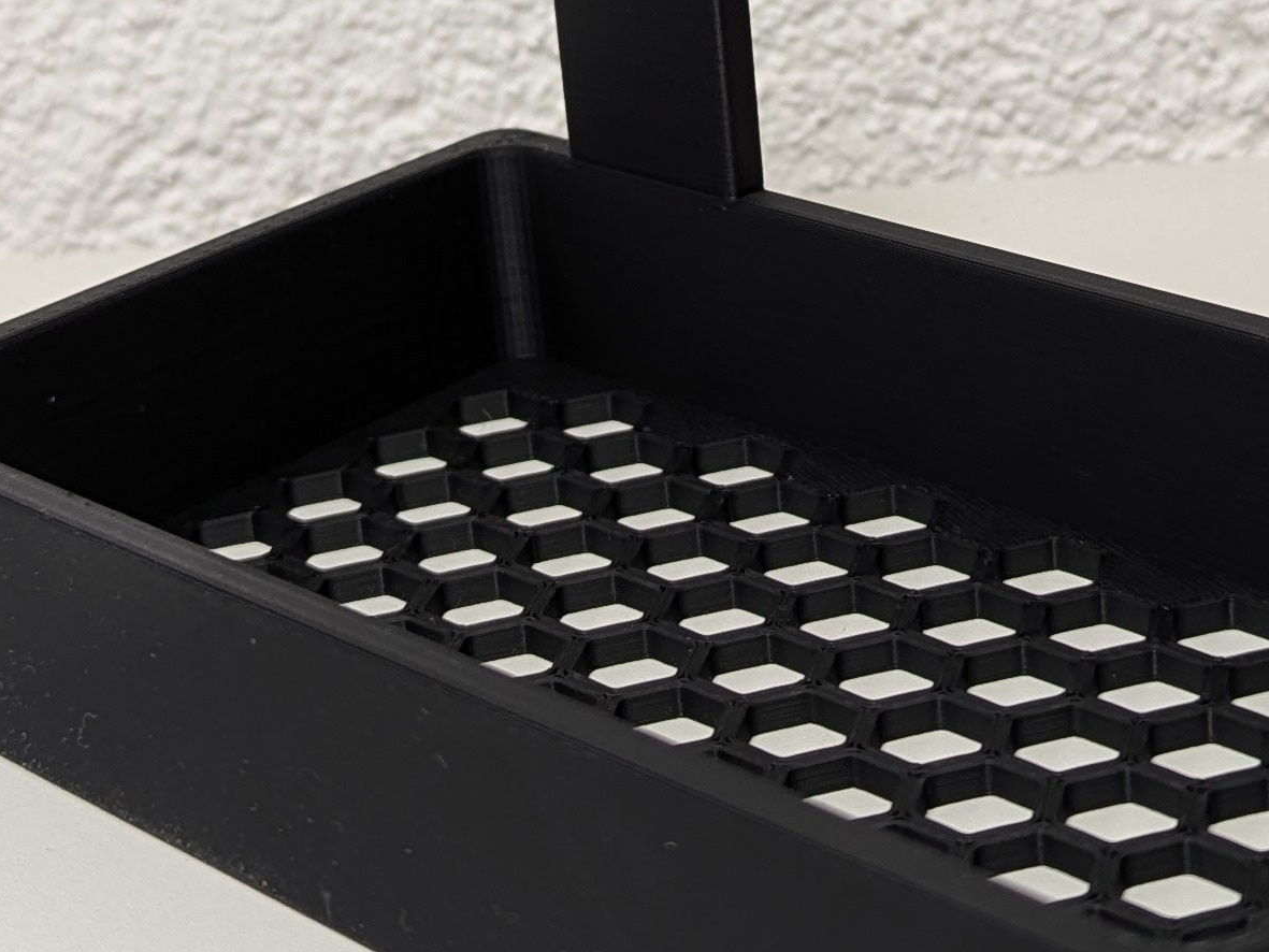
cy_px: 162
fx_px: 3043
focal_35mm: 83
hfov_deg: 23.5
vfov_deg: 17.6
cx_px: 822
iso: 91
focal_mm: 6.81
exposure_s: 1/51.6
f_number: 1.85
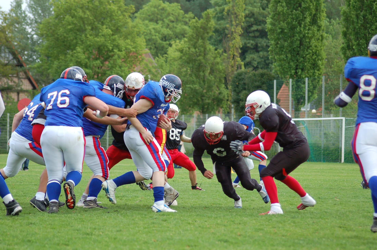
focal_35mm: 180
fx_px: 1881
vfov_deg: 7.6
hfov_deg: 11.4
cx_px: 188
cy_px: 125
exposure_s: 1/800
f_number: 4.2
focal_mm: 120
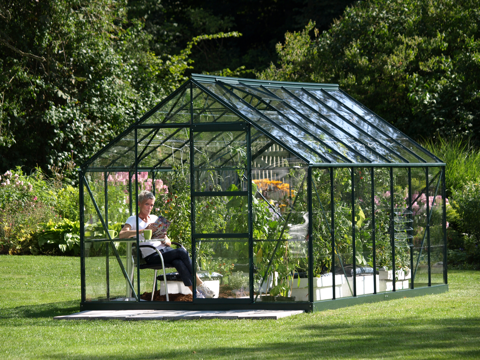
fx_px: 2662
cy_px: 180
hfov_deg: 10.3
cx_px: 240
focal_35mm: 192
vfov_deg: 7.7
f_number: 4
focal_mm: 96
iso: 100
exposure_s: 1/400
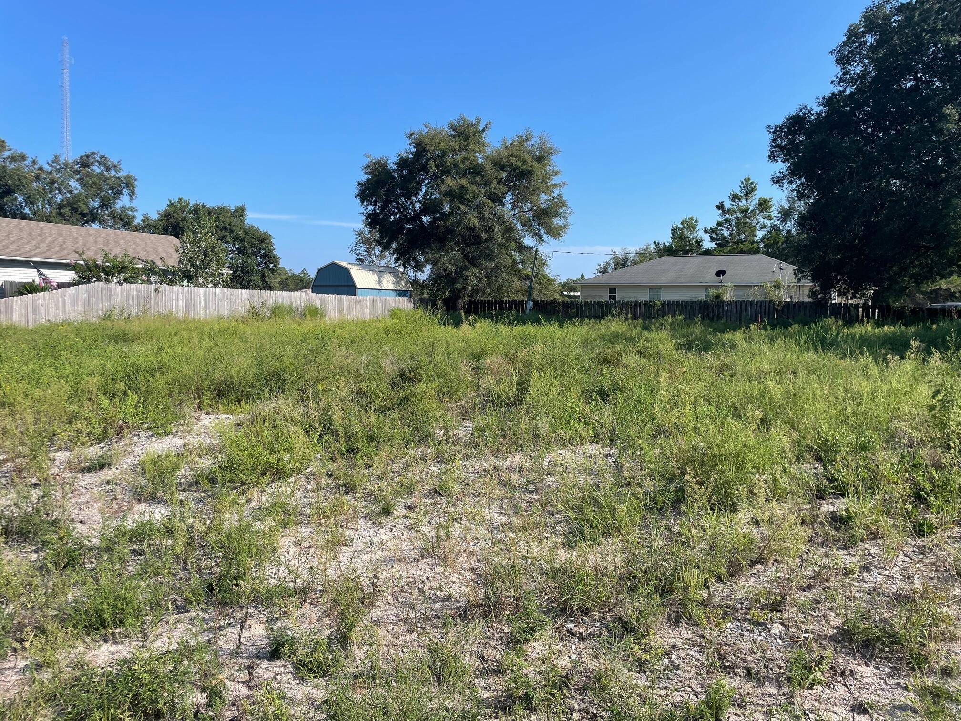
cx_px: 480
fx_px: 722
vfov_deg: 53.1
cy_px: 360
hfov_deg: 67.3
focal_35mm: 26
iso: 32
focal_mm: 4.2
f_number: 1.6
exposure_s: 1/2451
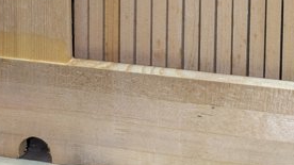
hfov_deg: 28.7
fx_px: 553
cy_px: -188
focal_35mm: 71
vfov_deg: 13.8
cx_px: 257
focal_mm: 5.43
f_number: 1.89
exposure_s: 1/60
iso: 360
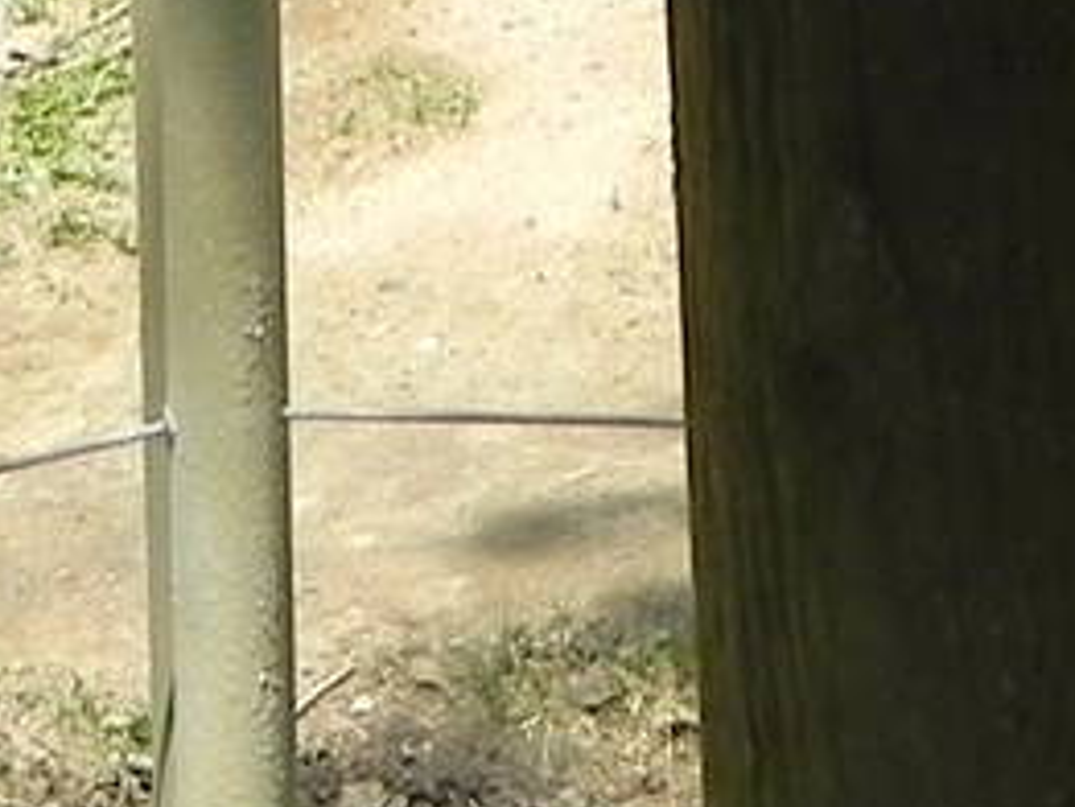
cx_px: 877
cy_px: -1079
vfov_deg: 5.7
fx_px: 7798
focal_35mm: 251
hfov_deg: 7.9
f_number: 7.1
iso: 160
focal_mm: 7.3
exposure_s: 1/365
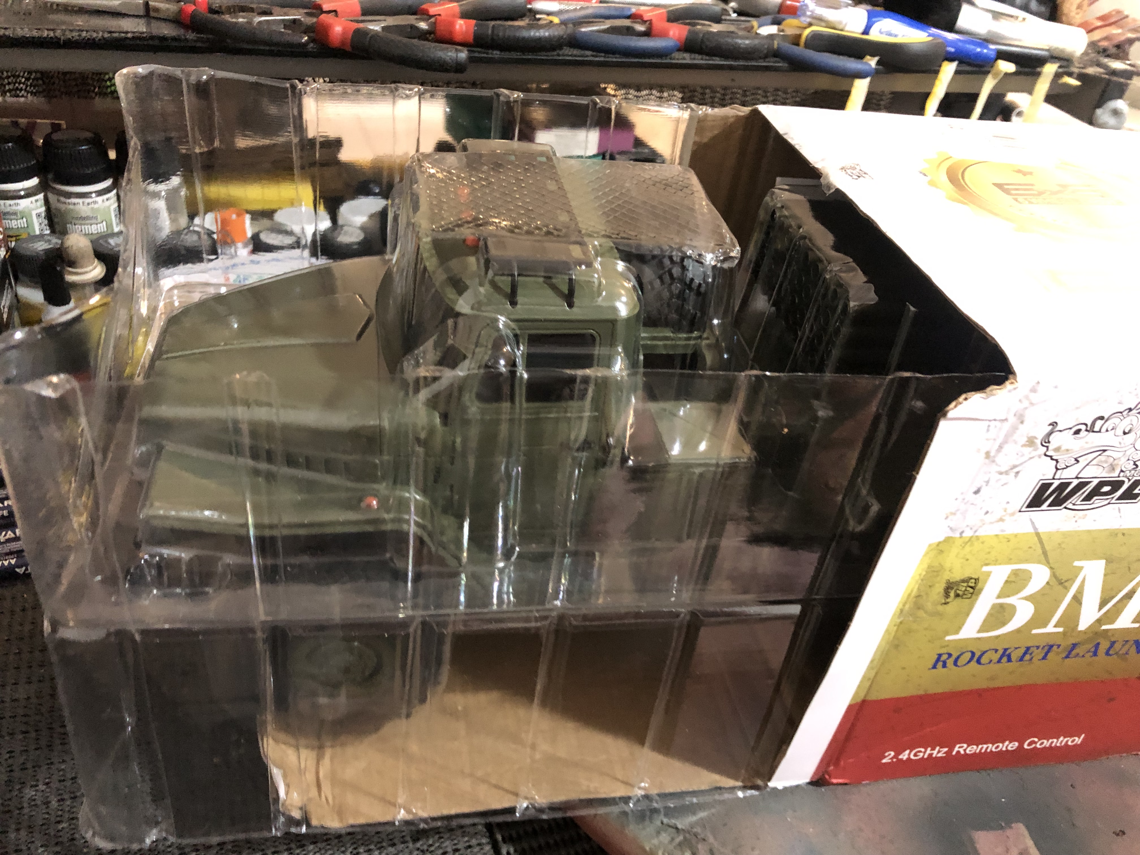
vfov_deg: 49.7
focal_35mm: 28
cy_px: 428
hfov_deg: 63.4
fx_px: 922
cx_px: 570
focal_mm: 3.99
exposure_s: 1/20
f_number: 1.8
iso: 640
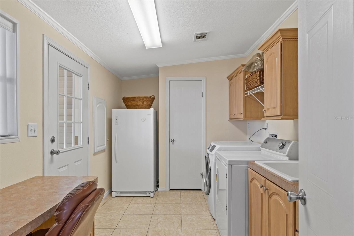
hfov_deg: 81.2
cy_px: 118
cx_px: 177
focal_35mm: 21
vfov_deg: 59.5
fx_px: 206
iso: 320
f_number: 8
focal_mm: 14
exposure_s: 2
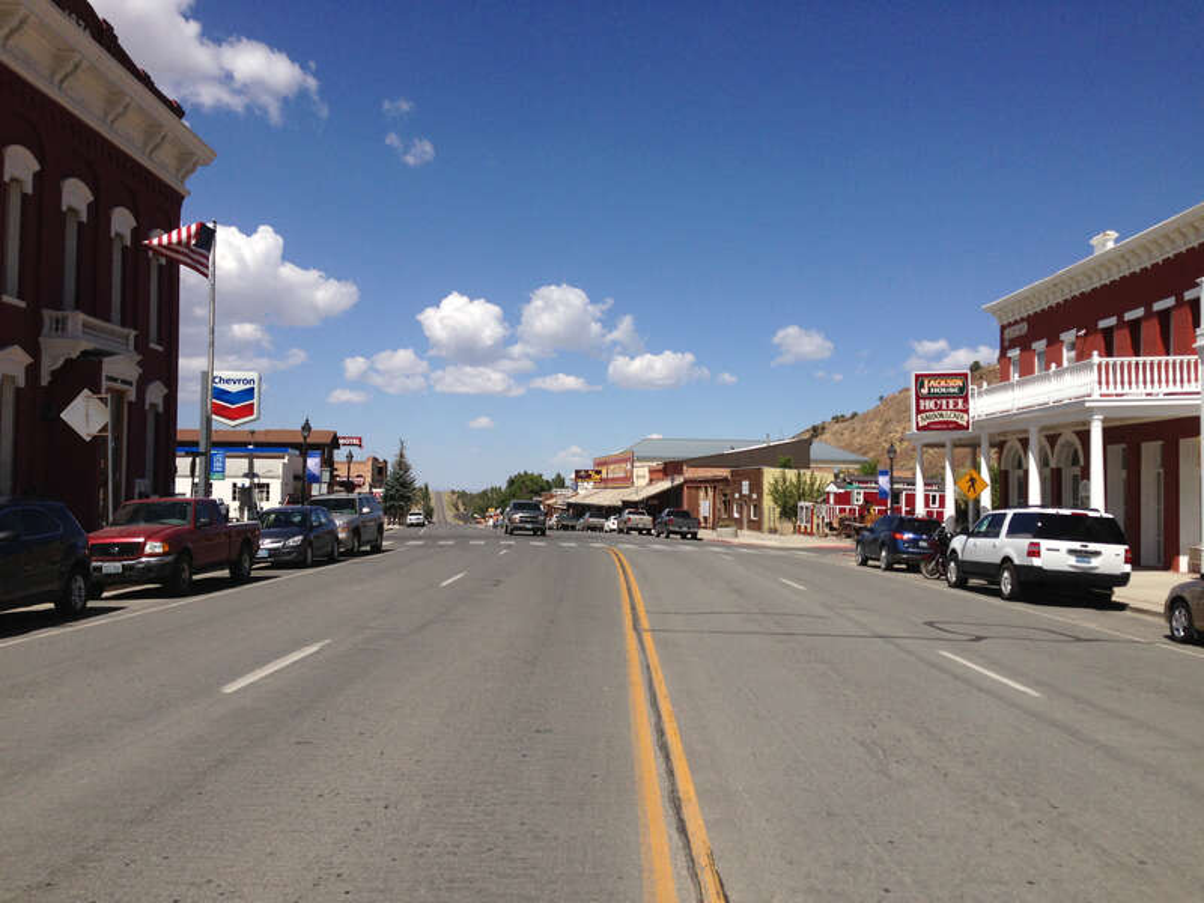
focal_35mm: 33
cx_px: 602
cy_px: 452
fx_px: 1148
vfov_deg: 42.9
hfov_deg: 55.4
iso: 50
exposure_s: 1/3012
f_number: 2.4
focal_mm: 4.13
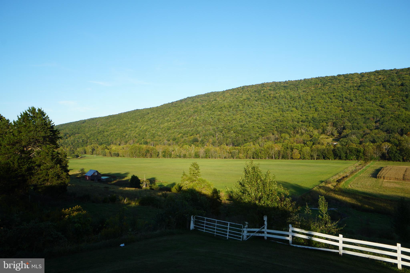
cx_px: 205
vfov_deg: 53.1
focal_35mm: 24
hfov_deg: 73.7
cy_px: 136
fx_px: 273
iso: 100
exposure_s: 1/100
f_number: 8
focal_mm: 16
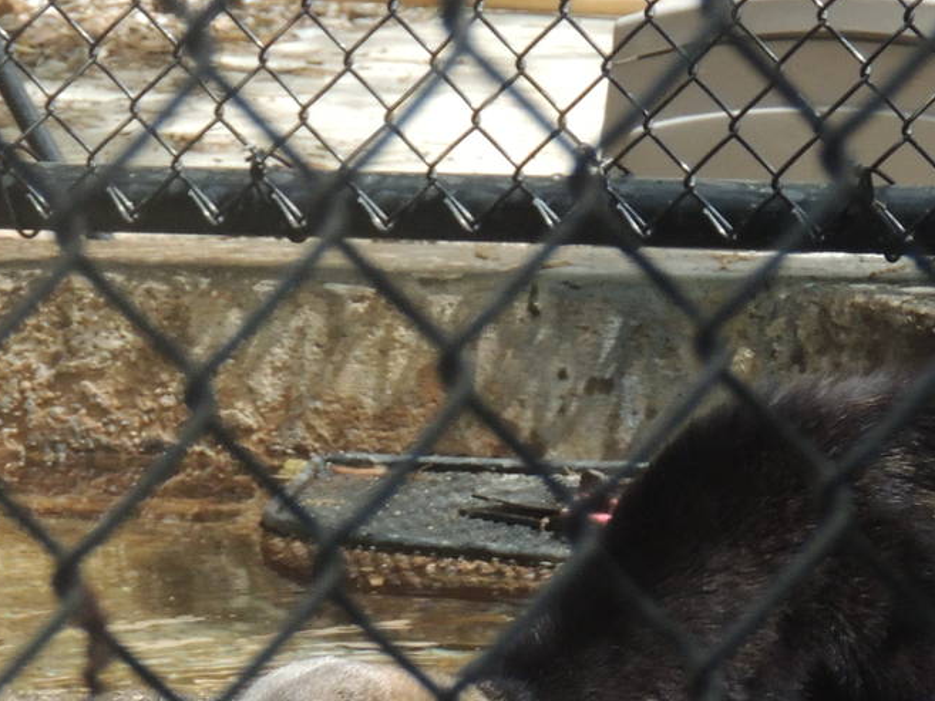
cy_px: 769
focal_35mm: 487
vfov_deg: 3.1
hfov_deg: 4.1
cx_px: 346
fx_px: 13157
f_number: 4.6
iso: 400
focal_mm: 35.6
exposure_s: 1/400
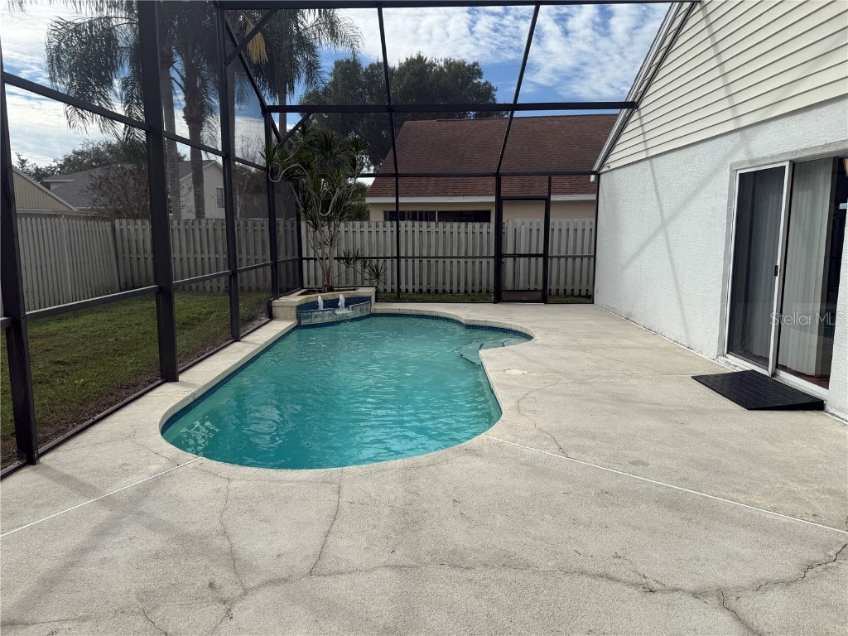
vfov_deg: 56.8
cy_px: 318
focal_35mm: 24
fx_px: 588
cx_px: 424
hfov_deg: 71.6
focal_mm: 6.76
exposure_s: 1/3759
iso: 80
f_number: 1.78
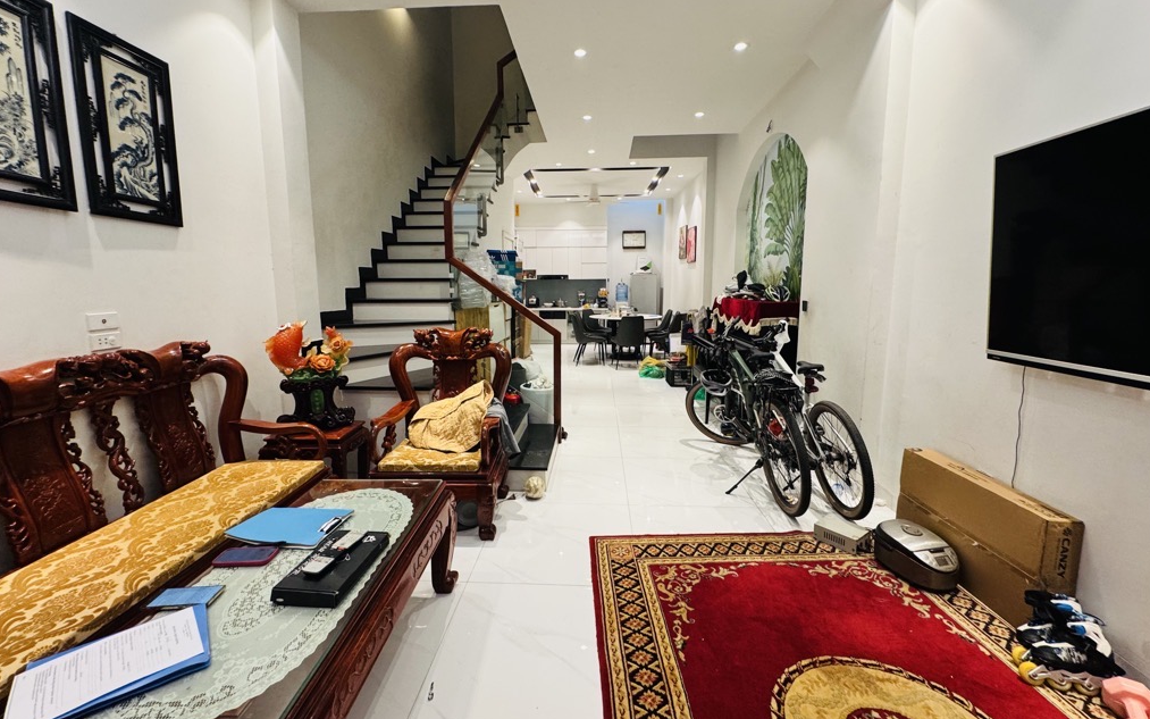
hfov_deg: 101.5
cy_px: 343
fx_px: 470
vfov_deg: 74.7
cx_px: 574
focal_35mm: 15
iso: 200
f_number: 2.2
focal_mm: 2.22
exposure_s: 1/99
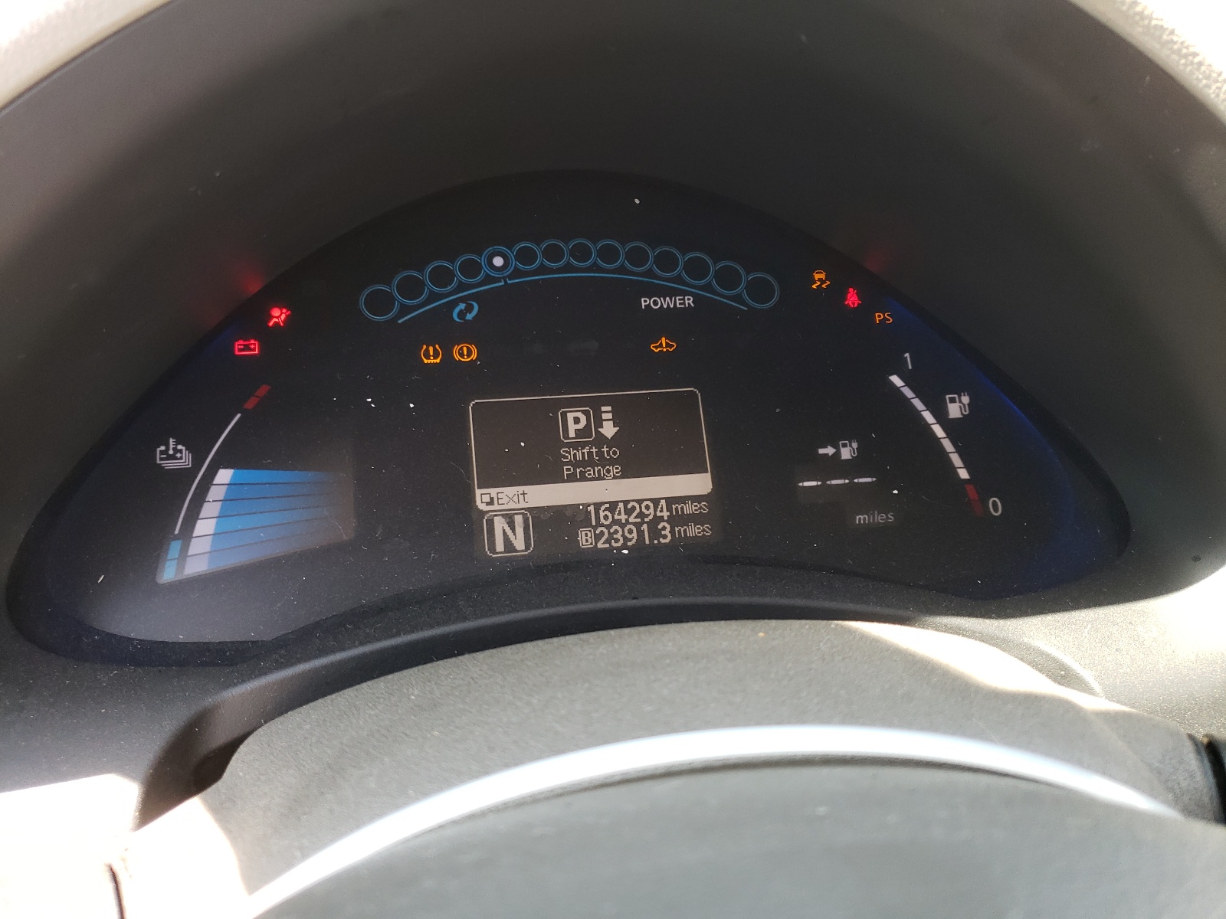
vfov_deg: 53.1
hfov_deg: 67.3
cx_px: 613
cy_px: 460
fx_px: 921
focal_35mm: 26
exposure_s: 1/120
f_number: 1.5
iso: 78
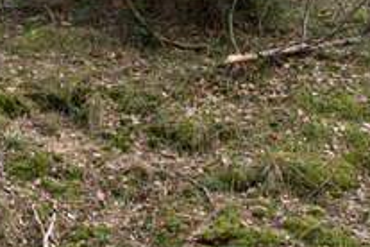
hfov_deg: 17.4
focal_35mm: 107
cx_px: -164
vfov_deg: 12.7
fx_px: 1100
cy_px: 21
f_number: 11
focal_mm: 20
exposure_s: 1/15
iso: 100
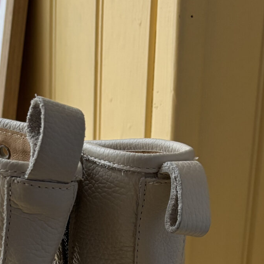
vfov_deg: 18.6
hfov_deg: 19.8
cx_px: 61
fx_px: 751
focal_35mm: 87
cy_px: 335
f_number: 1.6
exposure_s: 1/102
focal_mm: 5.96
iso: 125
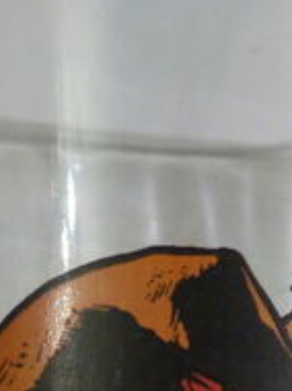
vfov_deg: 13.1
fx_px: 1635
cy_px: 543
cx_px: 158
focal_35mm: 145
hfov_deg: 10.2
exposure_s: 1/6
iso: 400
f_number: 3.2
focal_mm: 7.6
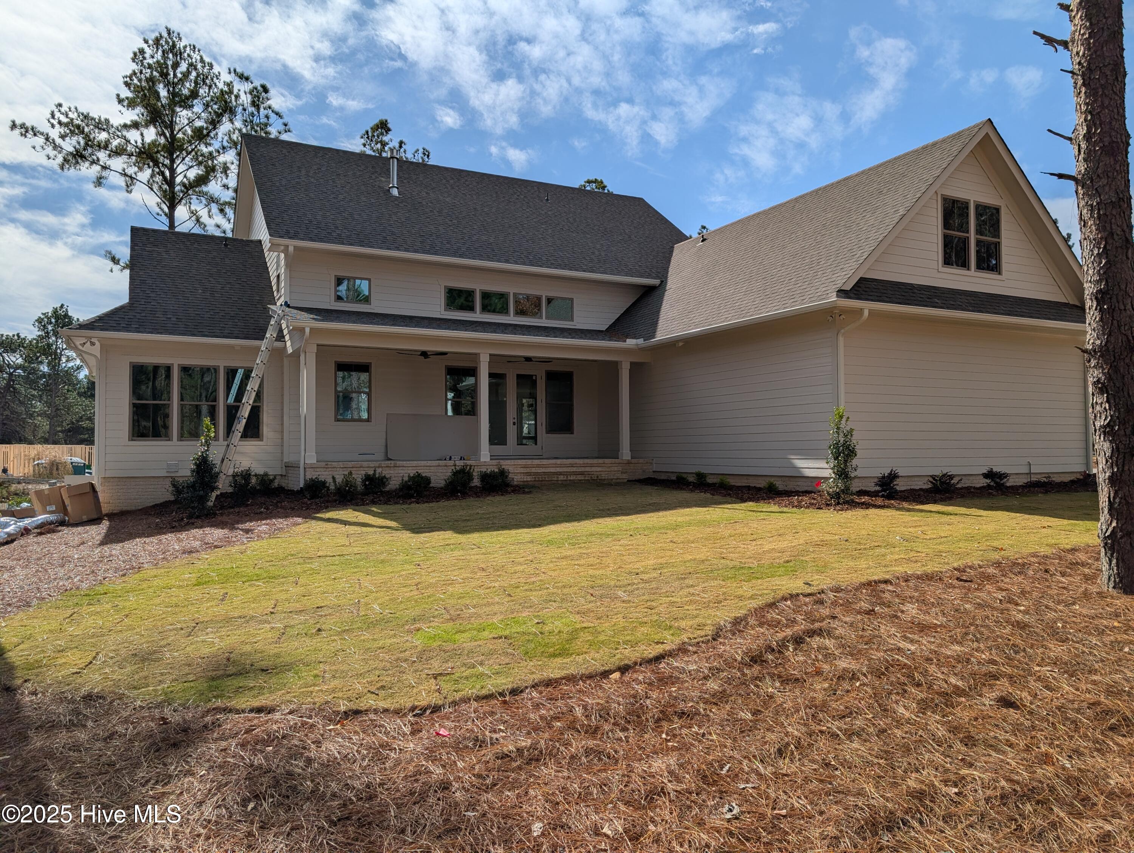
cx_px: 567
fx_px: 787
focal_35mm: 24
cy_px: 426
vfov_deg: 56.9
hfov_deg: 71.5
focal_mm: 6.9
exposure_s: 1/2688
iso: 20
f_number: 1.68
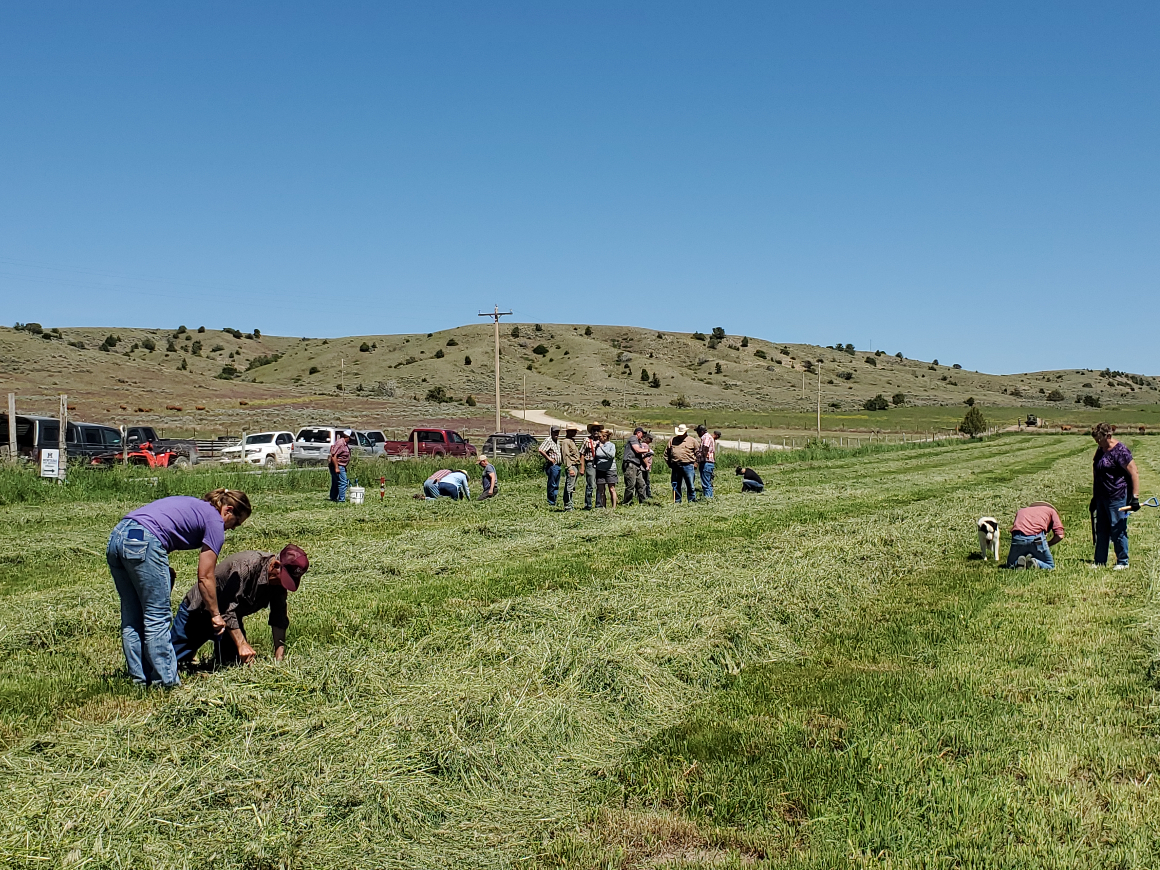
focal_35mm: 26
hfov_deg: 67.3
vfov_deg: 53.1
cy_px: 435
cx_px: 580
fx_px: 871
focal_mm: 4.3
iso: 50
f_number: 2.4
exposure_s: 1/2010
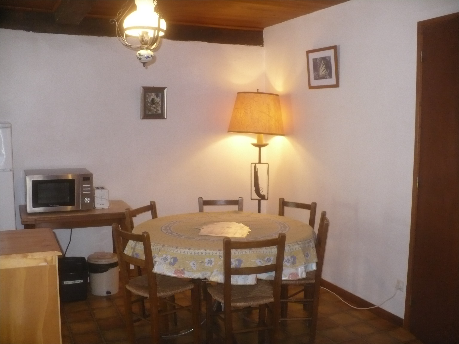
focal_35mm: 37
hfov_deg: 50.1
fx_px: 491
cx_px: 230
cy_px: 172
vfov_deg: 38.7
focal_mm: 6.1
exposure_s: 1/30
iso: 250
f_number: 2.8
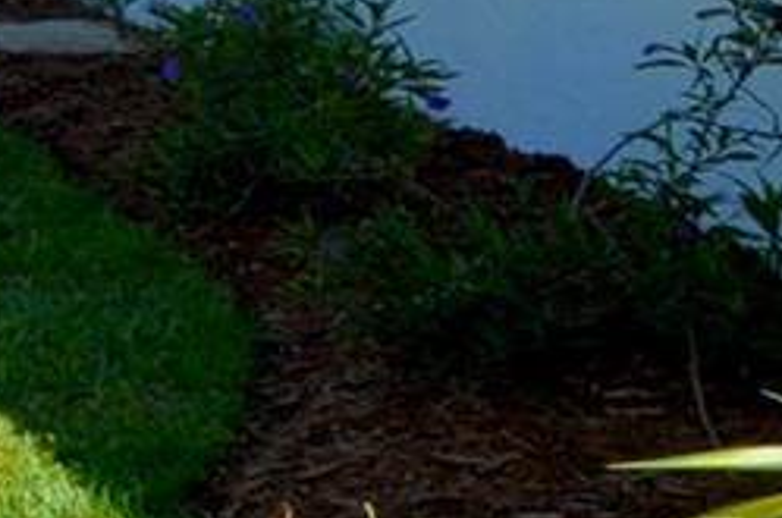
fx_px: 5008
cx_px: -1203
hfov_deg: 8.1
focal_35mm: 231
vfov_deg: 5.9
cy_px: -67
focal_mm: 24
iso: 100
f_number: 8
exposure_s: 1/250
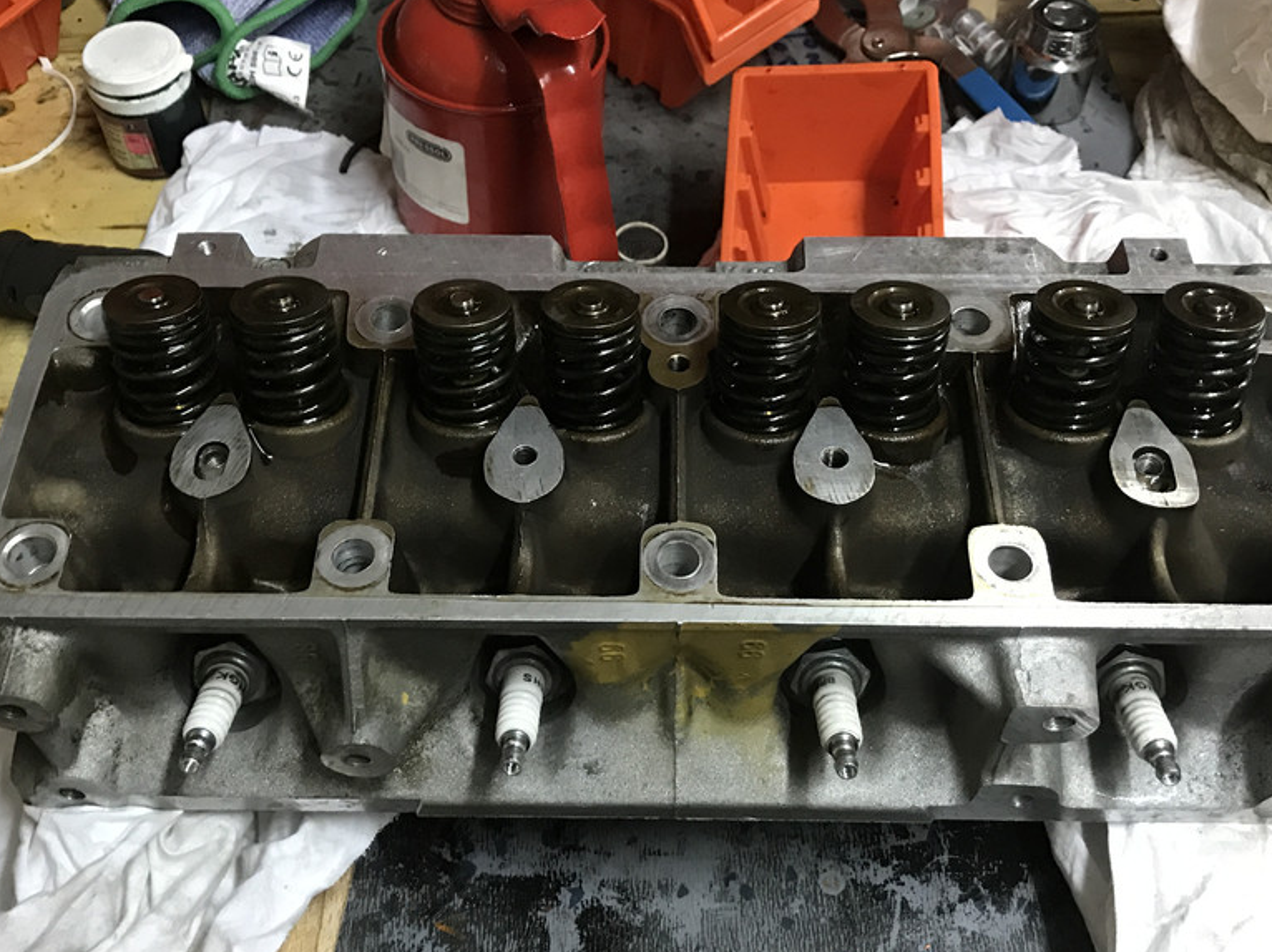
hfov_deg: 47.9
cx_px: 627
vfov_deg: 36.7
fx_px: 1433
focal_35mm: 39
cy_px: 536
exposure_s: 1/17
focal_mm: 3.99
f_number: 1.8
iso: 80
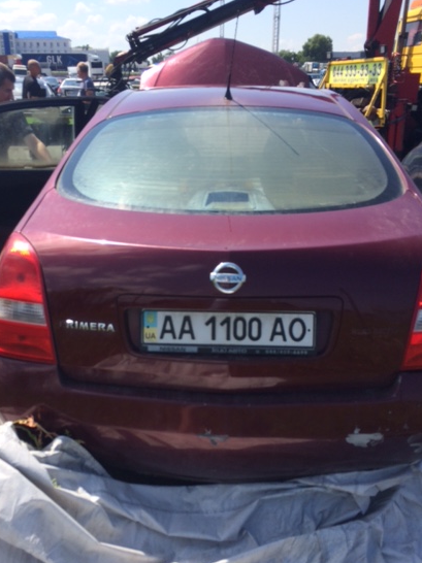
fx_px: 553
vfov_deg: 53.9
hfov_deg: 41.7
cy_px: 310
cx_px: 193
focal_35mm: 34
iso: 32
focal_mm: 4.15
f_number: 2.2
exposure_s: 1/1414
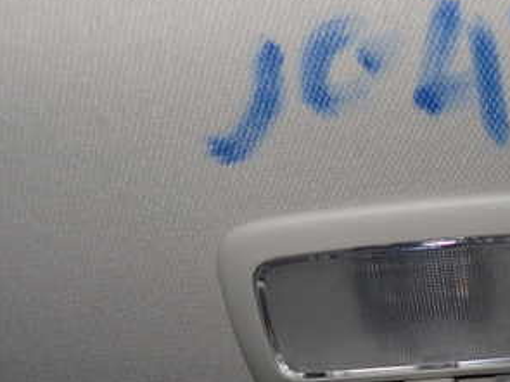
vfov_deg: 23.7
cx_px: 406
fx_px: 898
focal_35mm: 61
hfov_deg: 30.9
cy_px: 294
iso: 200
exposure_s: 1/30
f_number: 6.3
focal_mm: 5.4
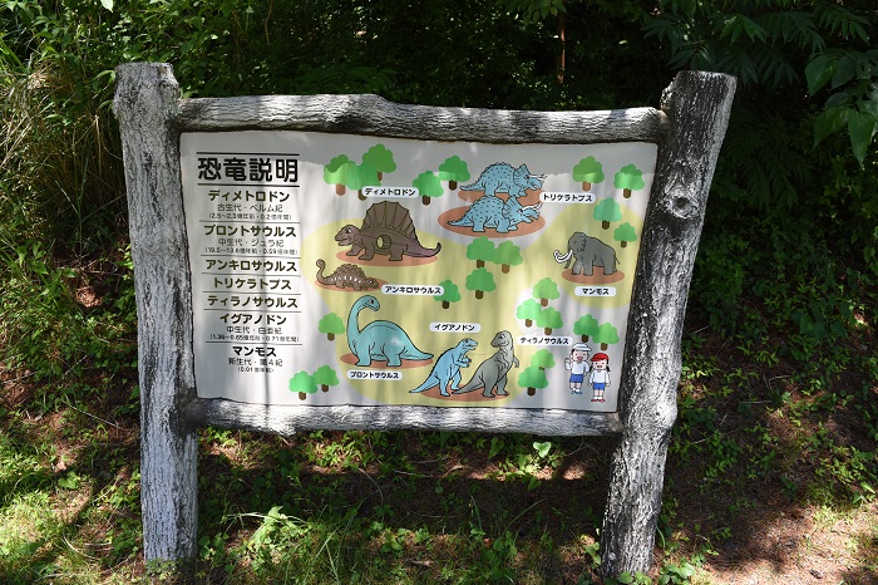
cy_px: 292
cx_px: 439
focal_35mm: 27
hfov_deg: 67.4
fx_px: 658
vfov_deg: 47.9
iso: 200
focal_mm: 18
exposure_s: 1/200
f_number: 7.1
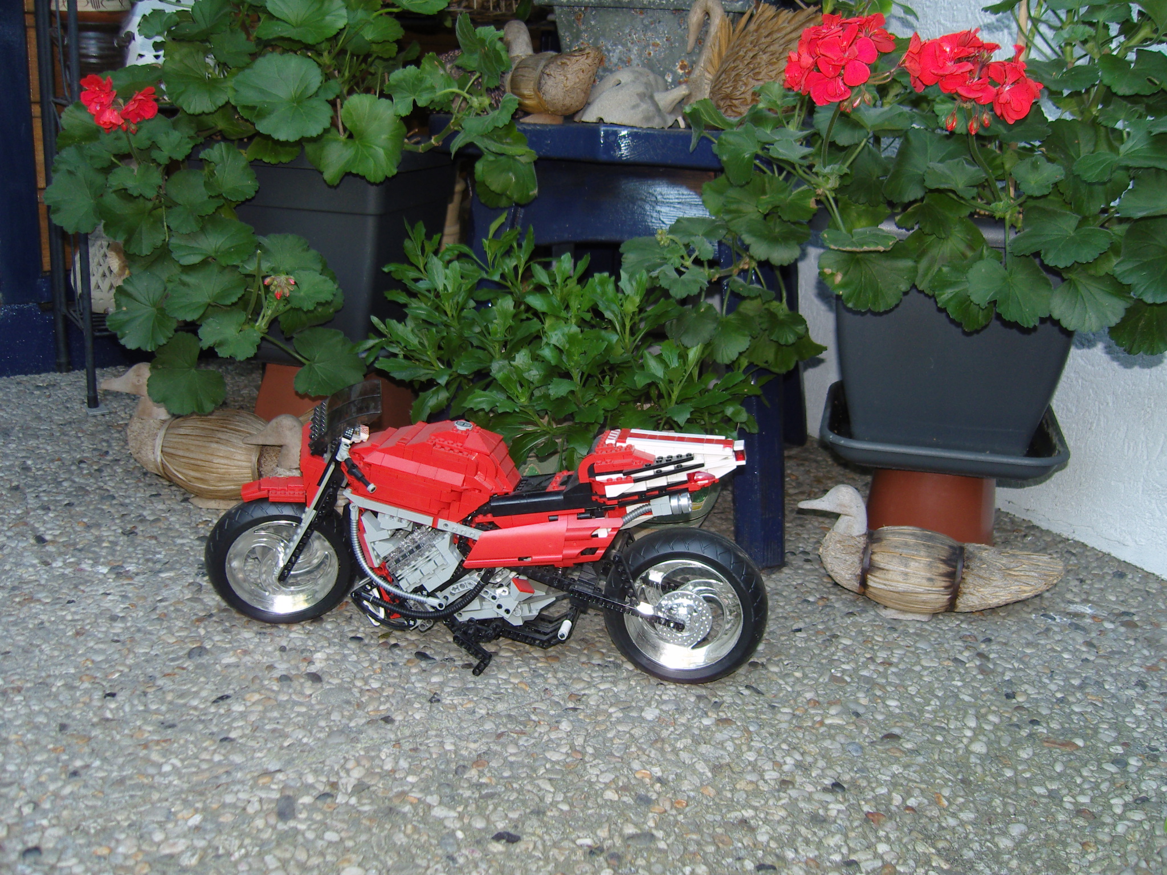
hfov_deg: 54.0
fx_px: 1146
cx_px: 584
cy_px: 438
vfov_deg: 41.8
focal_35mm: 34
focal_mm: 7.3
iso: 100
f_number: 2.8
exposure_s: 1/40
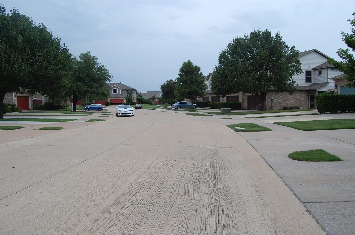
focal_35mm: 27
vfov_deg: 47.7
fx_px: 266
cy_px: 118
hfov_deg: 67.5
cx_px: 178
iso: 200
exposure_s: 1/200
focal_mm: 18
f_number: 7.1
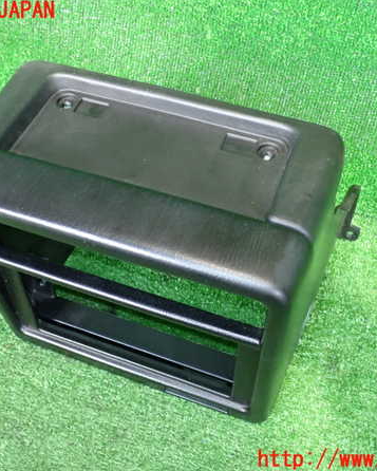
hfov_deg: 35.7
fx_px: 586
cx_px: 180
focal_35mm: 42
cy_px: 236
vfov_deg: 43.8
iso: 800
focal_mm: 5.79
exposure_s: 1/25
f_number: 2.4
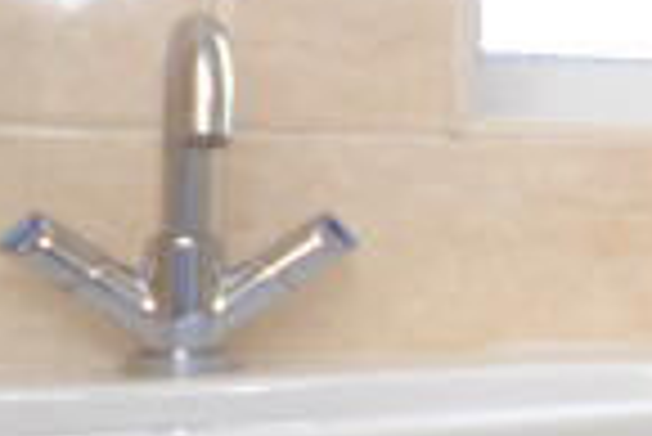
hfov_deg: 12.8
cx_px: 1709
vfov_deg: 12.9
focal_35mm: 106
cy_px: 137
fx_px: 1922
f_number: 4.5
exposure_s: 1/80
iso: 400
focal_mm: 10
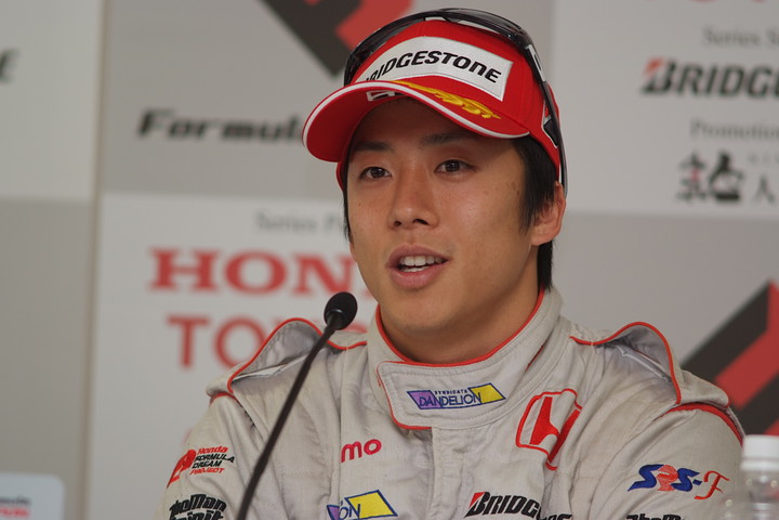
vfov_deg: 5.1
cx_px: 390
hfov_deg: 7.6
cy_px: 260
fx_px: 5842
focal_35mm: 270
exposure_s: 1/125
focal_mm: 180
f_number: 2.8
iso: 200
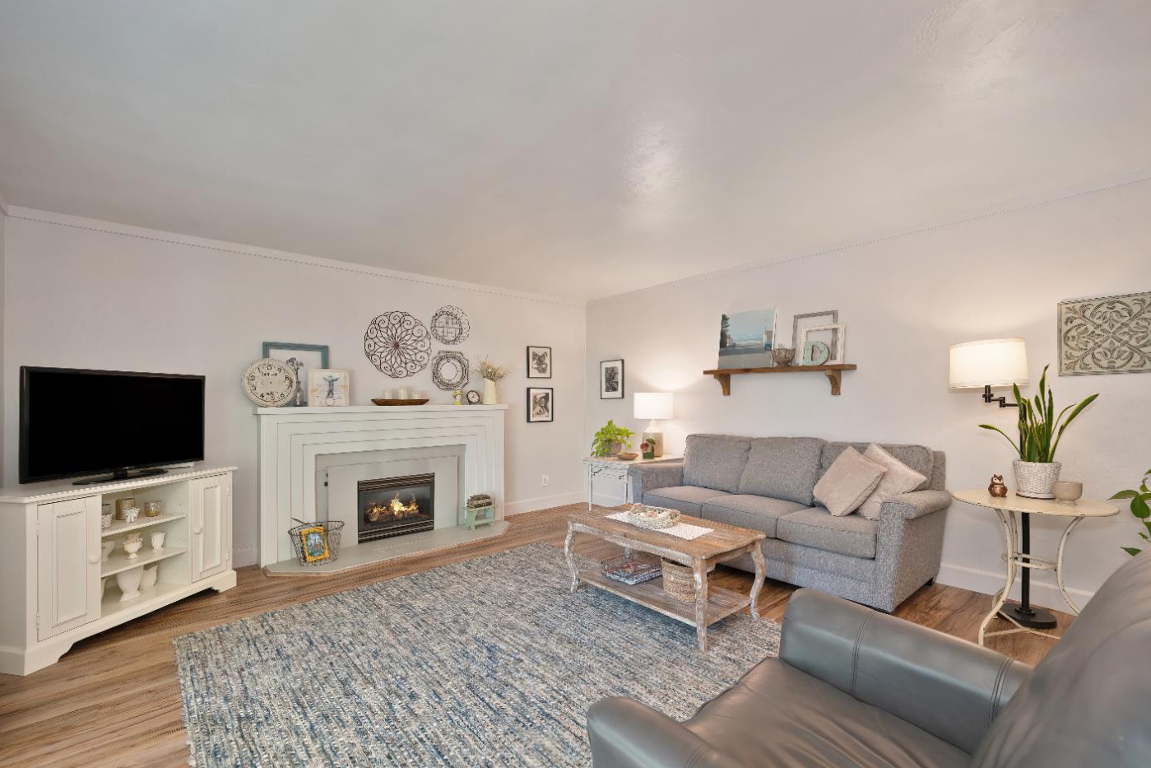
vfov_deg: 77.3
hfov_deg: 100.4
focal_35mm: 15
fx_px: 480
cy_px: 401
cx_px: 580
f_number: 4
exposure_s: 1/20
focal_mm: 14
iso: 500
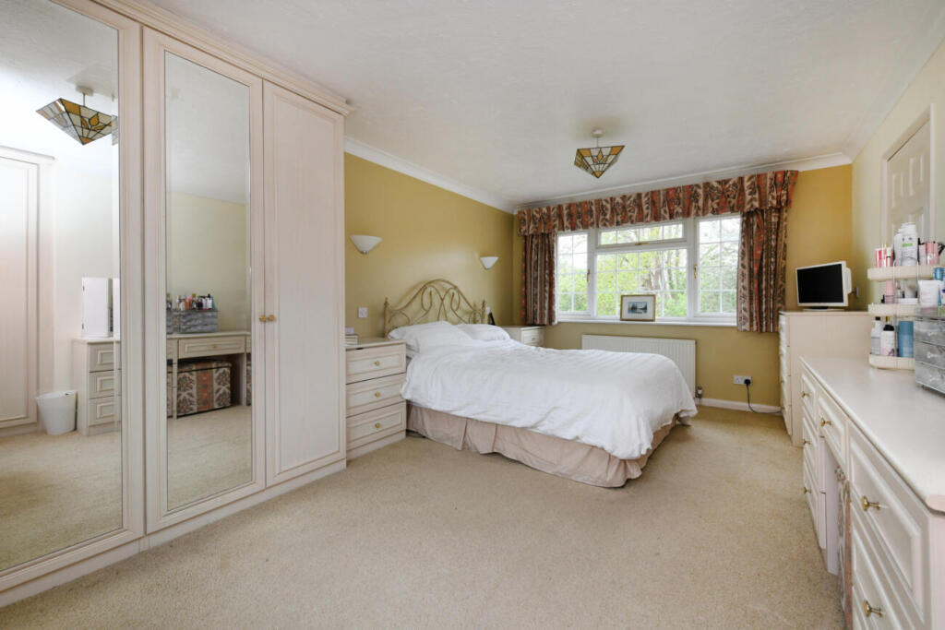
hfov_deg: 100.4
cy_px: 315
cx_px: 472
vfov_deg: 77.3
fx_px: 394
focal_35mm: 15
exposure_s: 1/100
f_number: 10
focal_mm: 15
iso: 800
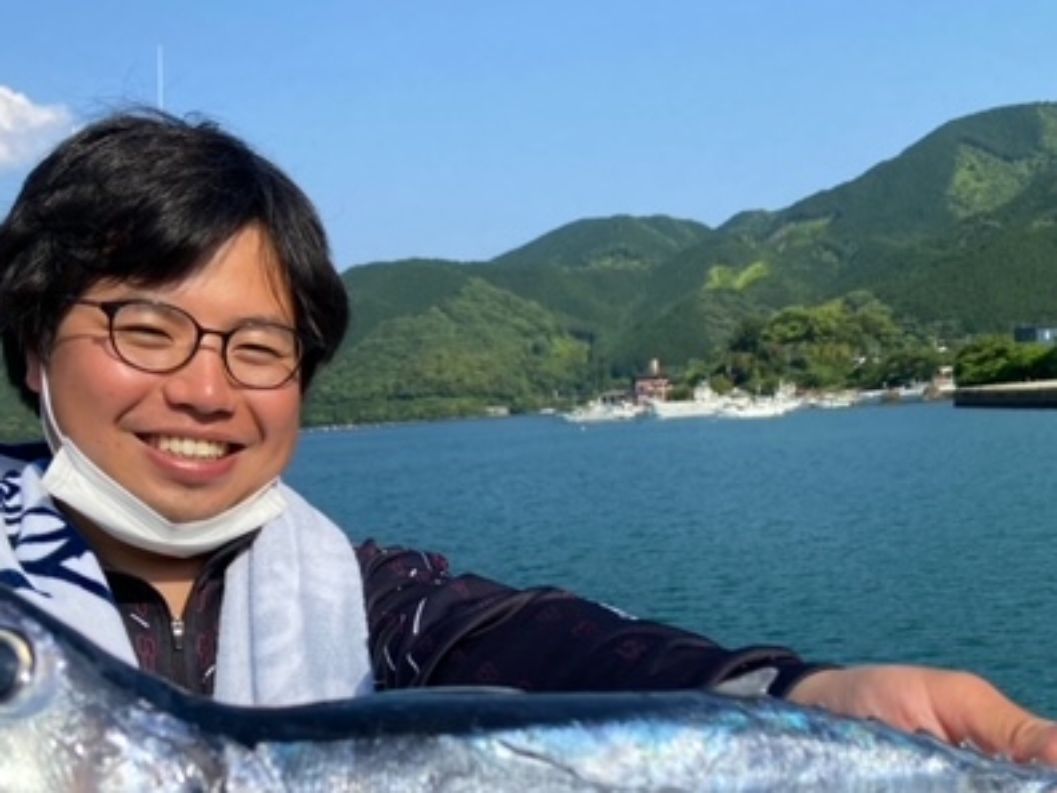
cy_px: 633
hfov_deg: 44.7
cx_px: 483
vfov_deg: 33.4
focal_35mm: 42
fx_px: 1282
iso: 32
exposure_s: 1/3205
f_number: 1.8
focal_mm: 4.25
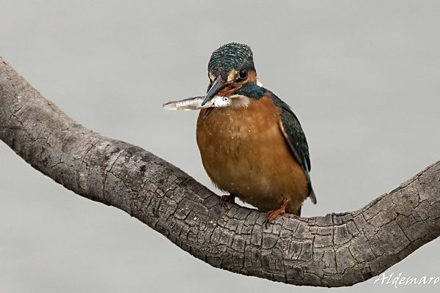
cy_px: 146
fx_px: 6111
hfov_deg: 4.1
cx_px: 220
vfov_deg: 2.7
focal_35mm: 500
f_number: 11
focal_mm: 500
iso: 400
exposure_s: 1/100
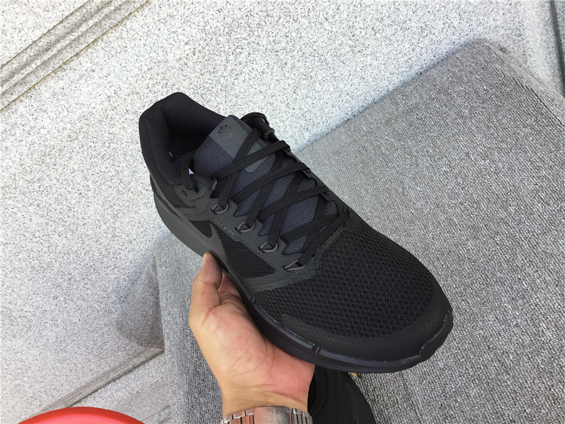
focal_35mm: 31
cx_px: 282
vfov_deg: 45.4
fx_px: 506
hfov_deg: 58.4
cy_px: 212
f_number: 2.4
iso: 25
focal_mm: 3.3
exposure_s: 1/100
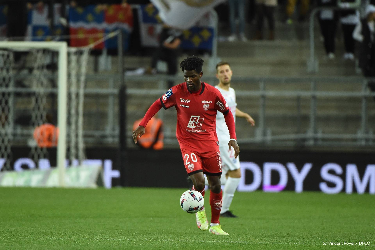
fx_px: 4163
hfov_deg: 5.2
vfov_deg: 3.4
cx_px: 188
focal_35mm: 400
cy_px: 125
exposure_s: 1/640
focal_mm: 400
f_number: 4
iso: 4000
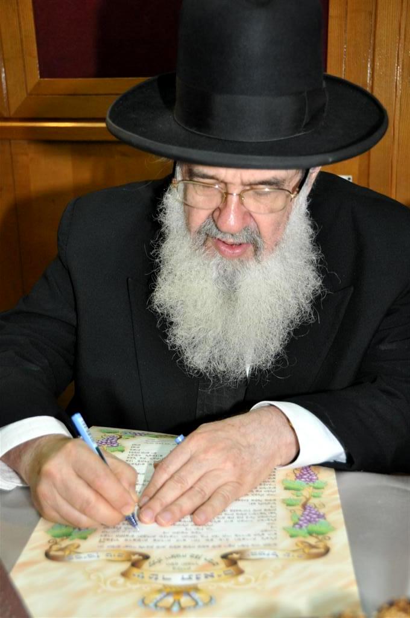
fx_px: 822
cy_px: 309
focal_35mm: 48
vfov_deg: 41.2
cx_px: 205
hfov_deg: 28.0
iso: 800
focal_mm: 32
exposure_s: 1/60
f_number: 4.2
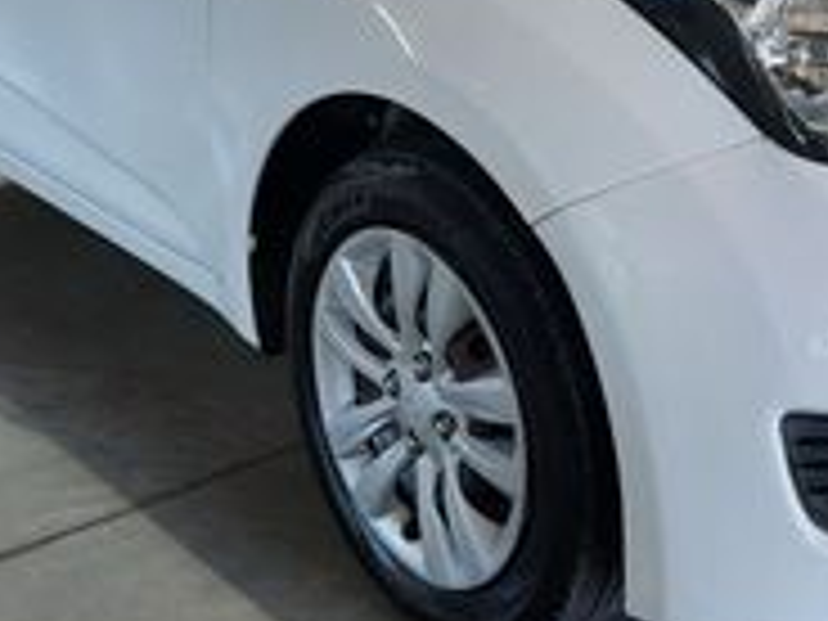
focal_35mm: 64
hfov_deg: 29.8
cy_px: 81
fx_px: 1531
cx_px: 621
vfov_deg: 22.5
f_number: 2
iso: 160
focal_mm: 4.6
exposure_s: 1/60
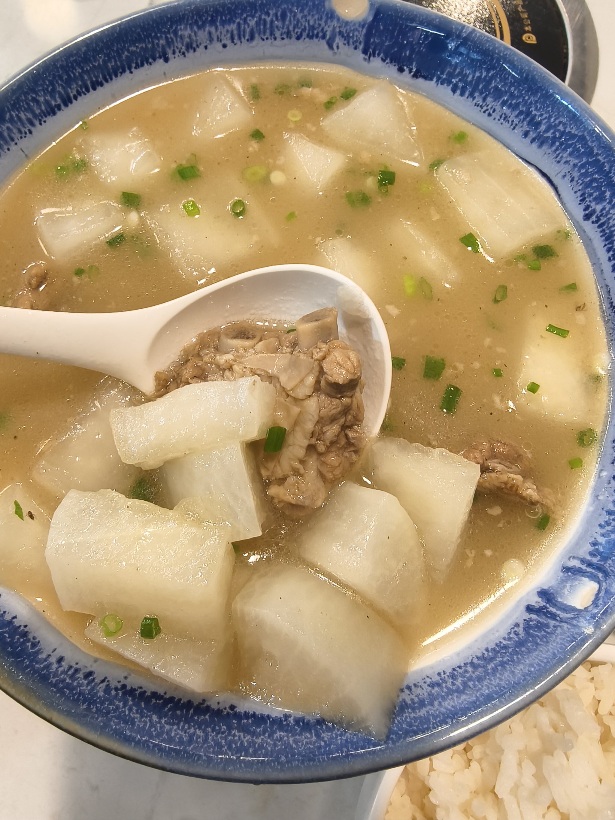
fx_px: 592
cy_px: 410
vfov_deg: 69.4
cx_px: 308
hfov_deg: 54.9
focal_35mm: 25
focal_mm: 2.32
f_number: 2
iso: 925
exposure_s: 1/33.3
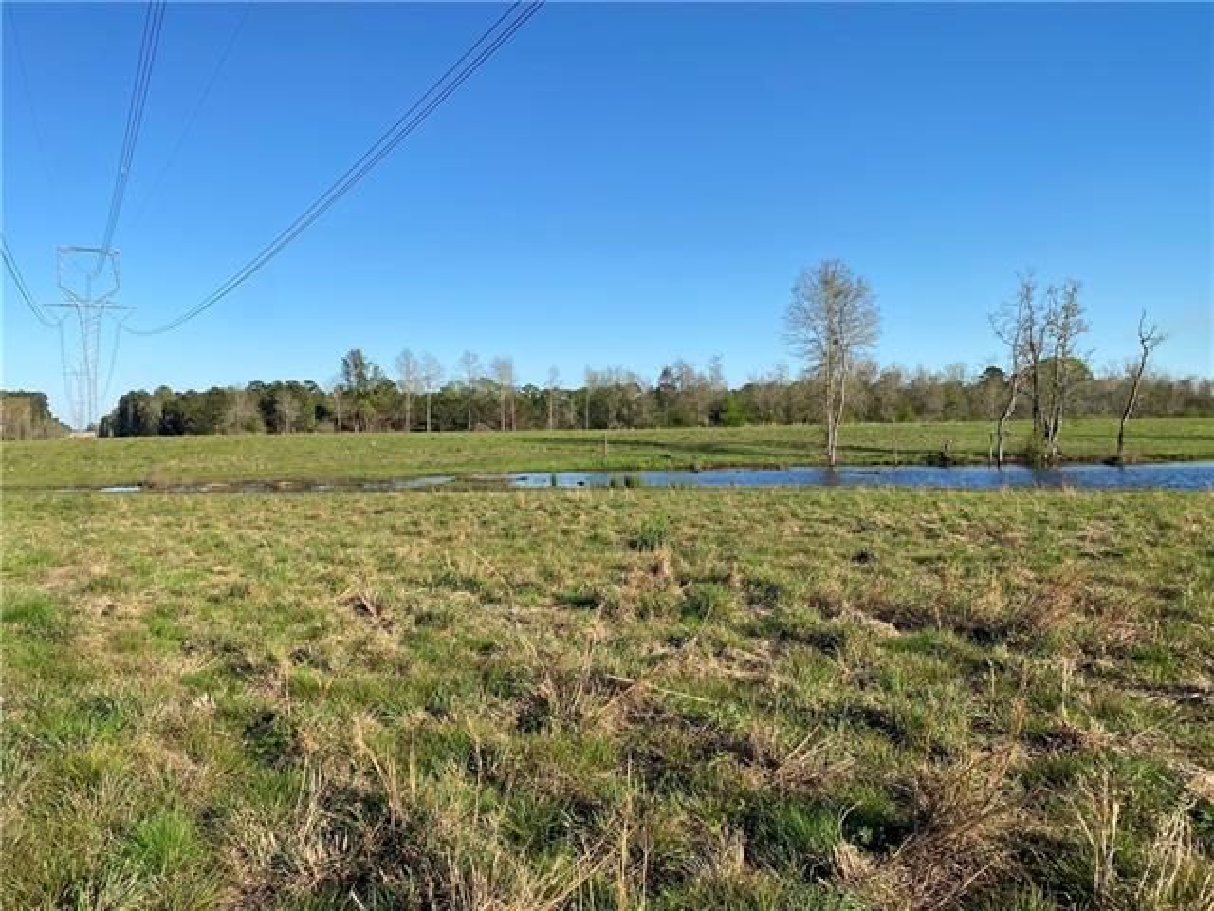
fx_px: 912
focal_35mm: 26
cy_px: 456
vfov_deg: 53.1
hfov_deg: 67.3
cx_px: 607
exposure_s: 1/2571
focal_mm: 4.25
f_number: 1.8
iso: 32
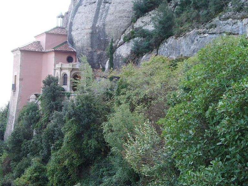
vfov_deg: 30.8
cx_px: 110
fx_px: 336
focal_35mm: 47
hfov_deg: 40.4
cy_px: 84
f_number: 2.8
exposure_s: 1/80
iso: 50
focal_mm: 6.8
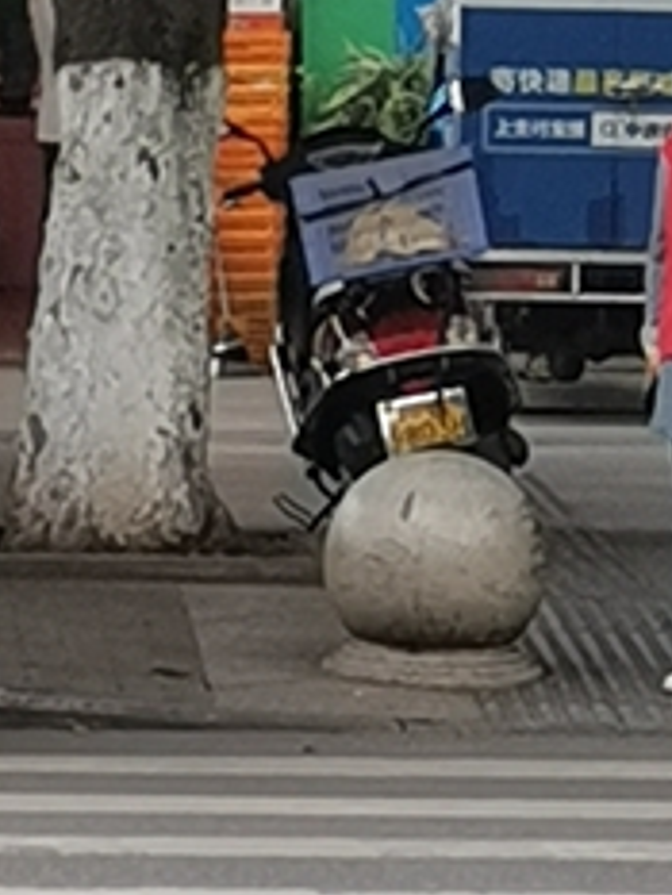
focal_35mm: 348
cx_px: 687
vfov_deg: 5.7
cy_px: 643
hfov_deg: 4.3
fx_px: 8999
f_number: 1.8
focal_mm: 4.75
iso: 50
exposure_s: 1/133
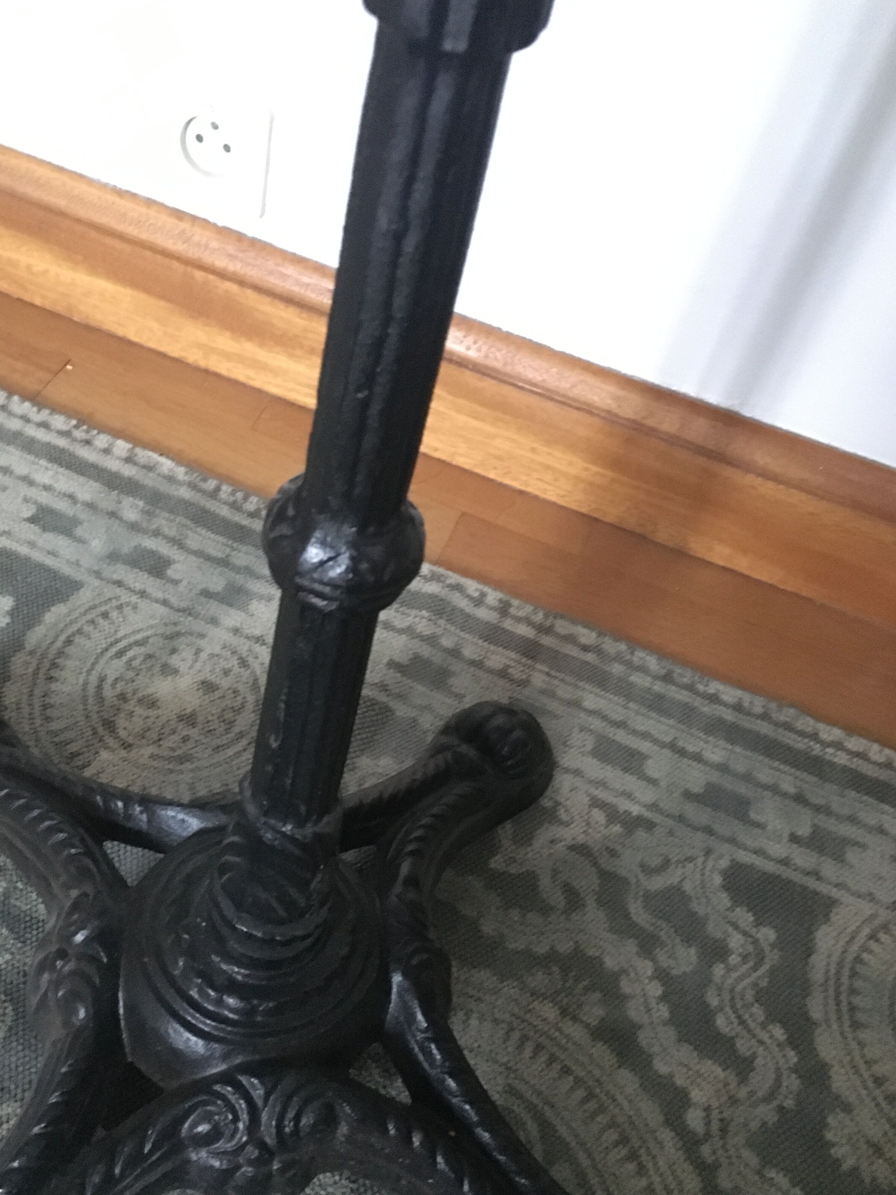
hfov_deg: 38.5
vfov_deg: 50.1
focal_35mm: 37
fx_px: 1277
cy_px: 645
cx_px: 358
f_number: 2.2
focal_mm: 4.15
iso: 800
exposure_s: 1/17
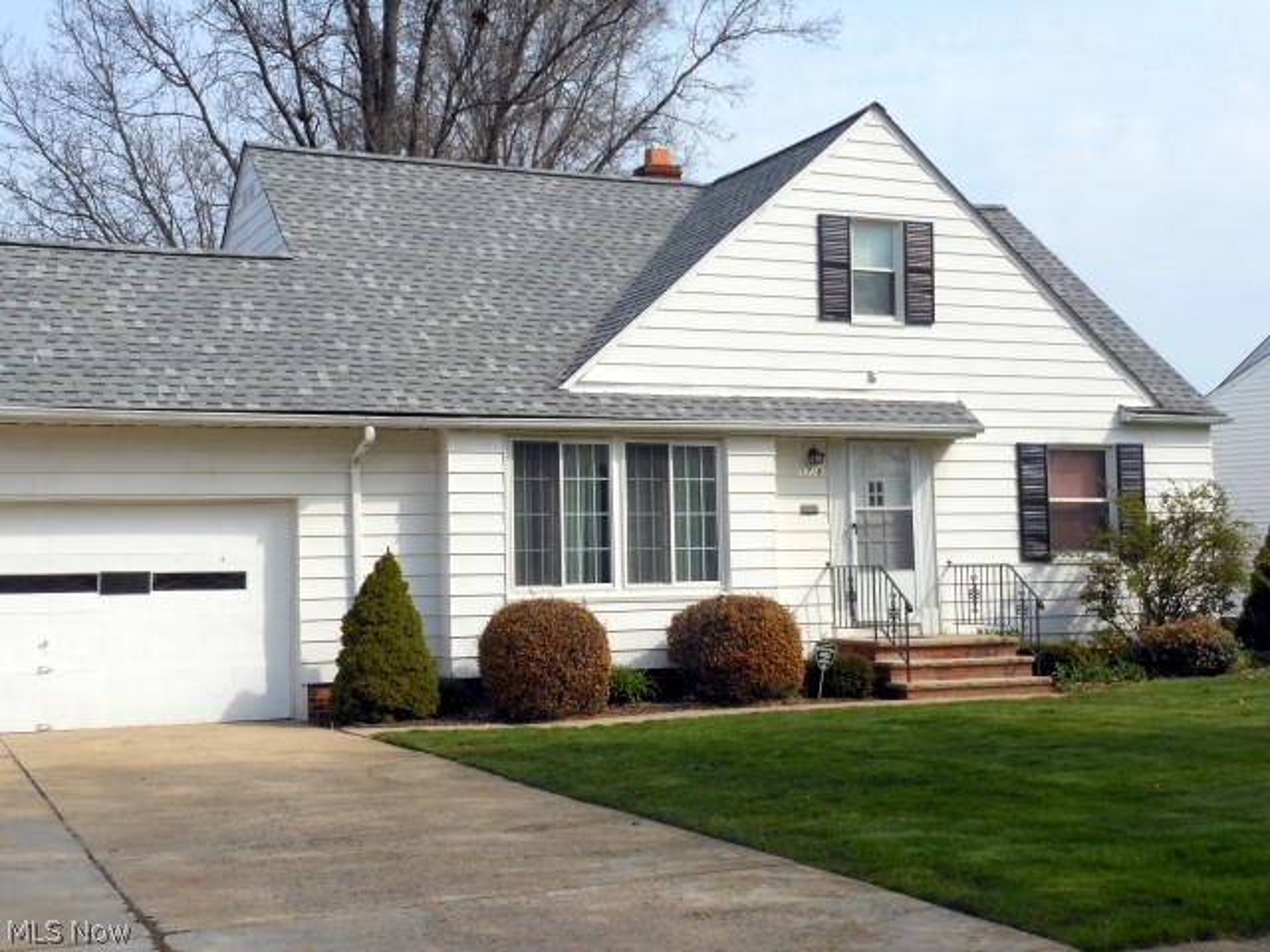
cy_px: 476
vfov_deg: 32.2
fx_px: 1651
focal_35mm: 45
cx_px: 635
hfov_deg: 42.1
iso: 80
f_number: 4.6
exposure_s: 1/800
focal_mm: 8.1
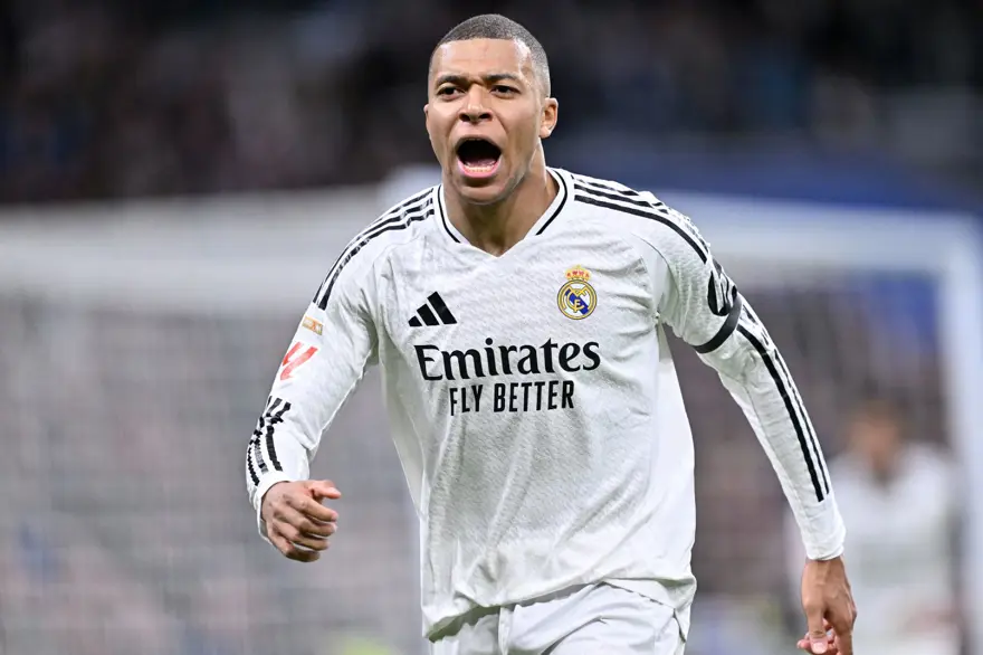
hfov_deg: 5.2
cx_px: 492
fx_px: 10918
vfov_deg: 3.4
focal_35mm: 400
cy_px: 328
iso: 2500
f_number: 3.2
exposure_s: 1/2500
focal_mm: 400
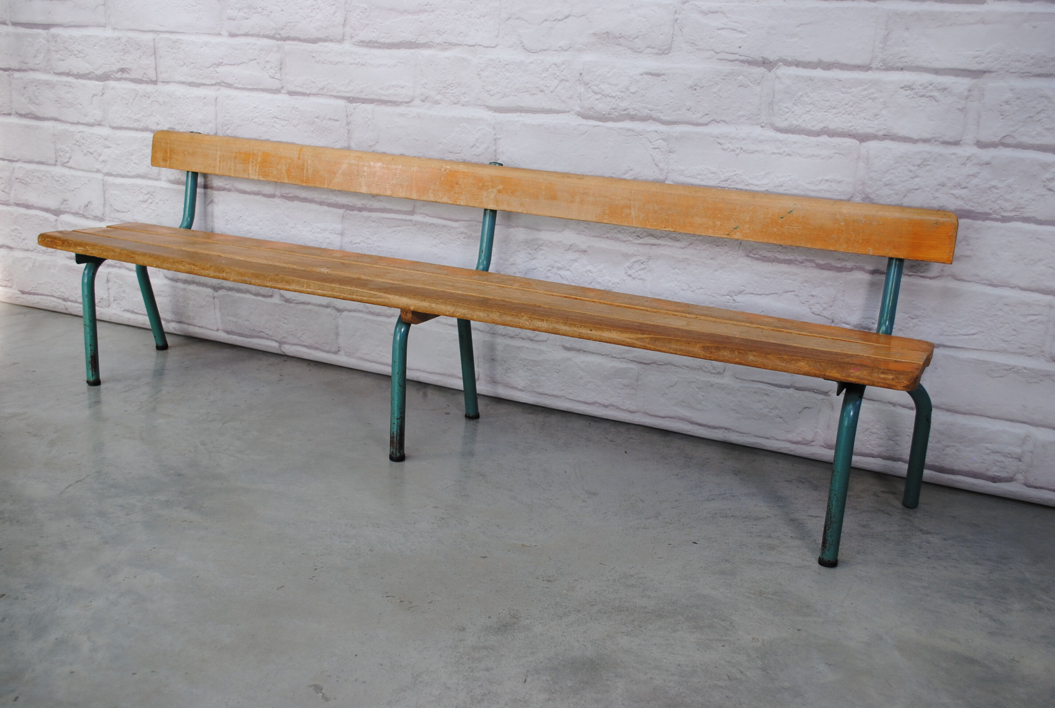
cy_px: 354
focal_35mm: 36
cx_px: 528
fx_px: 1057
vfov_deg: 37.0
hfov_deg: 53.0
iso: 200
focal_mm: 24
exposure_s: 1/100
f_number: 5
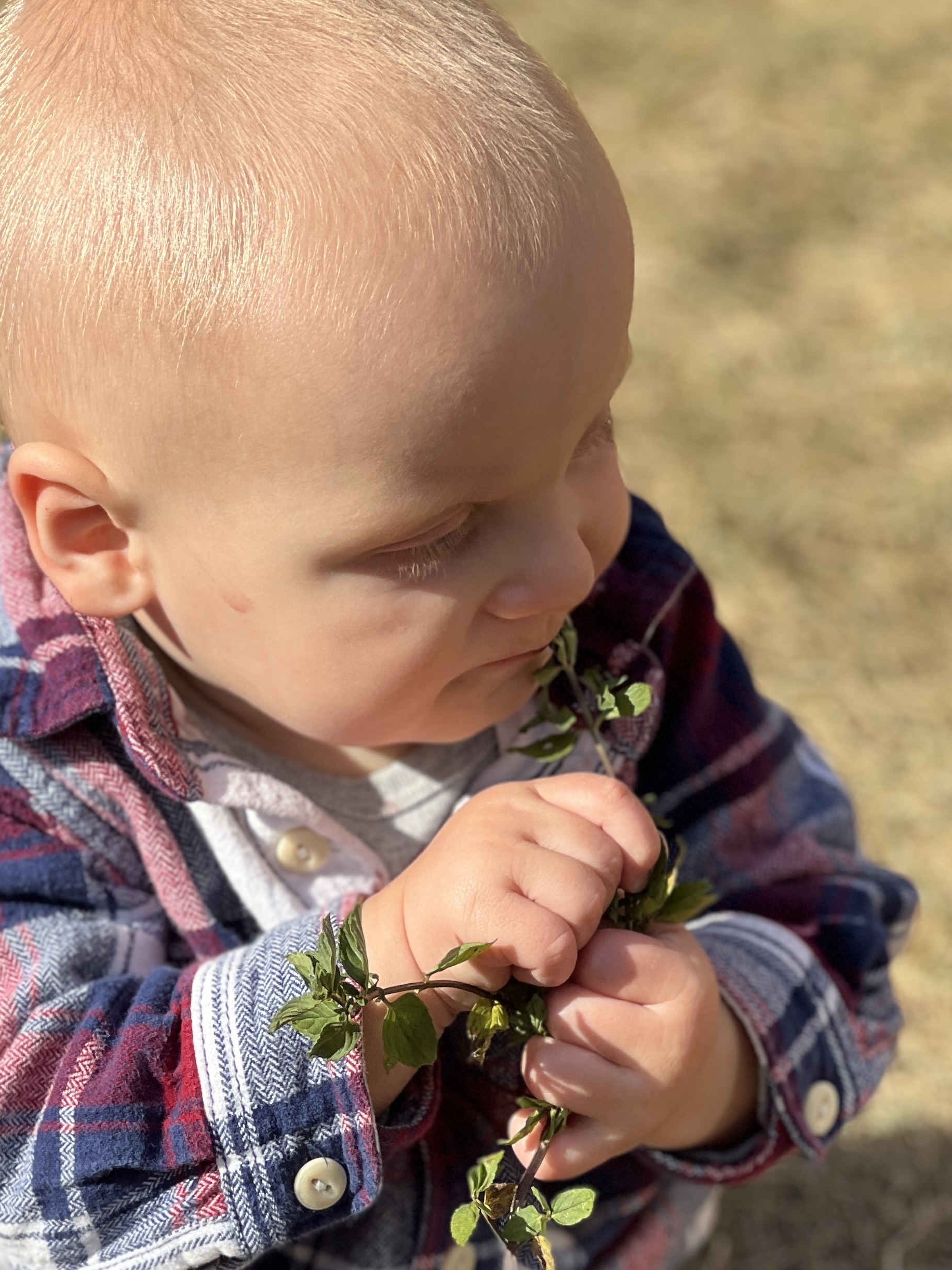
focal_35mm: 127
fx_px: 4658
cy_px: 1021
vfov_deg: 15.4
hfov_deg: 11.7
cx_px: 301
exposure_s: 1/453
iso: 32
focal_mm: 9
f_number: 2.8
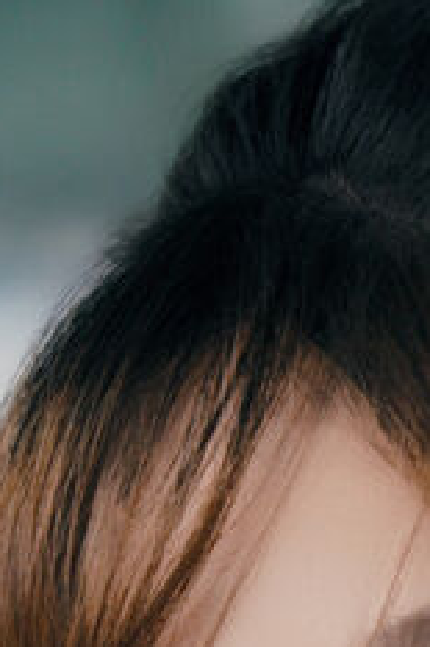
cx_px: 413
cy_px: 2385
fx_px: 9707
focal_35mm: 541
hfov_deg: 2.5
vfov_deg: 3.6
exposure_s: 1/500
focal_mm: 70
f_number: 2.8
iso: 400
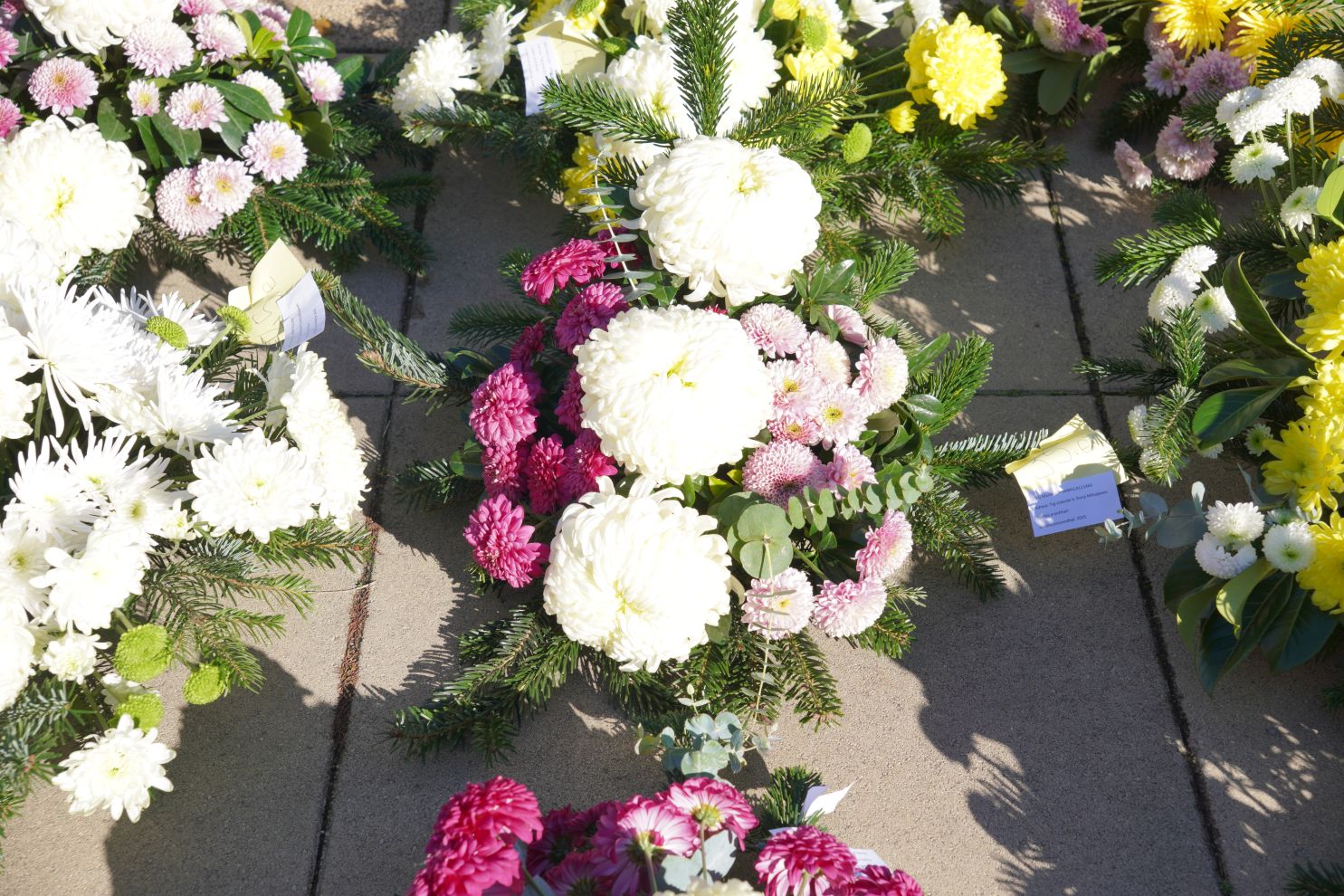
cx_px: 672
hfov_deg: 32.6
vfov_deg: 22.1
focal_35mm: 62
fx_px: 2296
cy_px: 448
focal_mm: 41
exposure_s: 1/320
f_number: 5.6
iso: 100
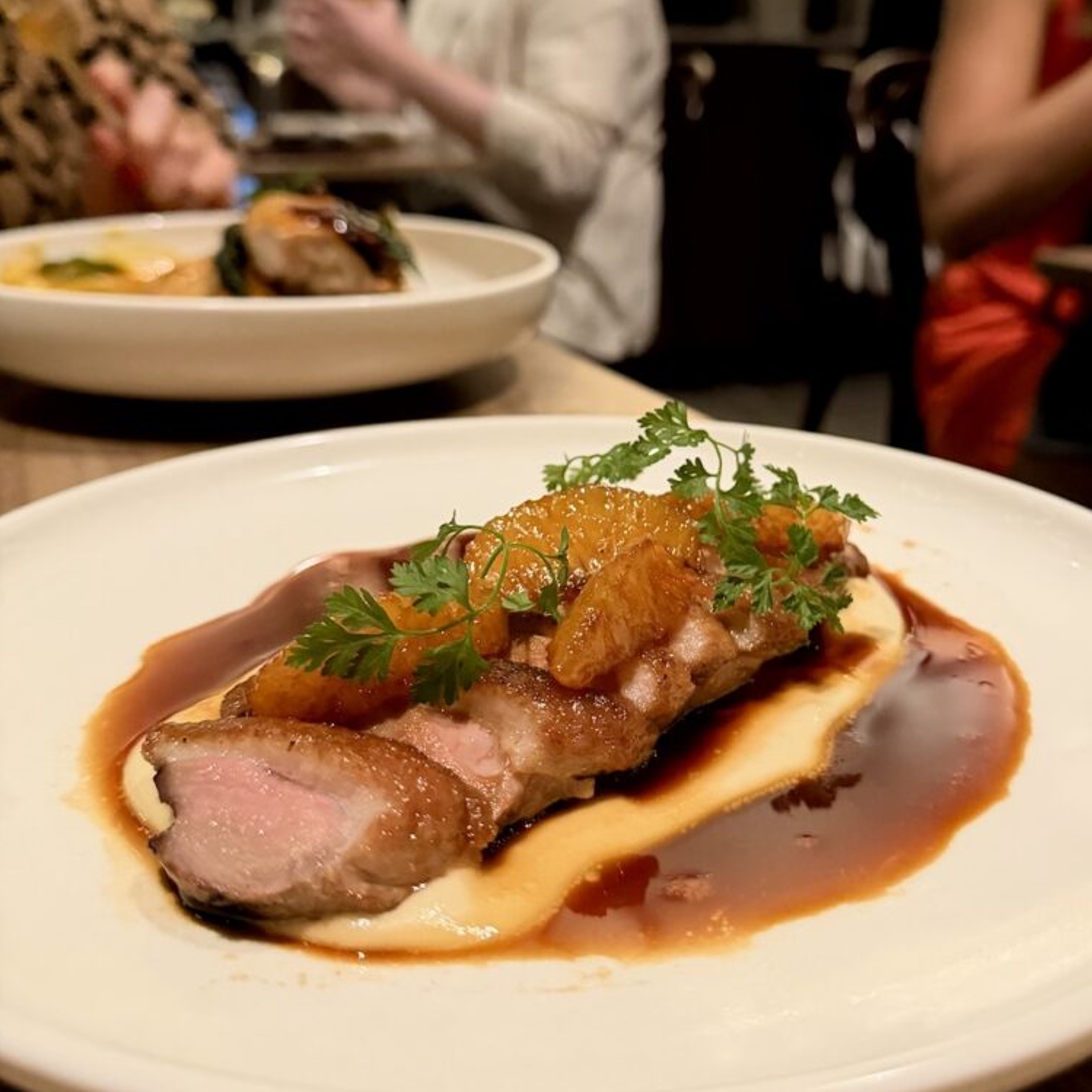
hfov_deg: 55.6
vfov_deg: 55.5
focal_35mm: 29
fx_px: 1035
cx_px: 557
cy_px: 488
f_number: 1.78
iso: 1000
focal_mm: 6.76
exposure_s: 1/31
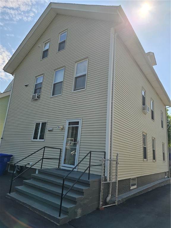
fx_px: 151
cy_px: 114
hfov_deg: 58.9
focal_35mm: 23
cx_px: 86
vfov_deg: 73.9
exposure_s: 1/1265
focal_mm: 6.3
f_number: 1.7
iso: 12
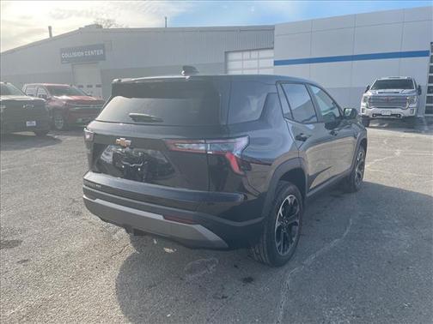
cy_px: 162
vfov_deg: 53.1
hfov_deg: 67.3
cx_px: 216
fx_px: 325
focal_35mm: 26
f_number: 1.6
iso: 32
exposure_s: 1/842
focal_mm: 4.2
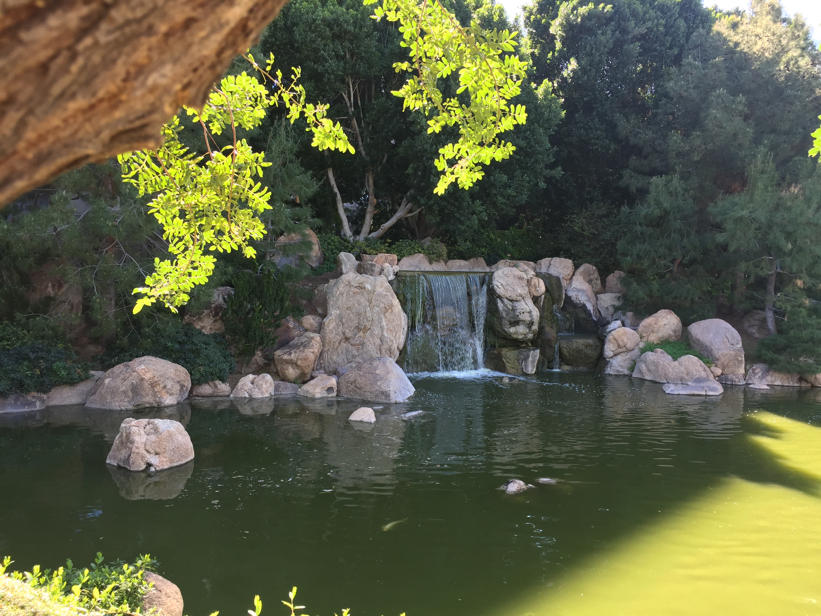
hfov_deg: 61.7
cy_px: 308
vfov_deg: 48.2
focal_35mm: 29
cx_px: 410
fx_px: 688
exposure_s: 1/120
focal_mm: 4.15
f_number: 2.2
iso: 32
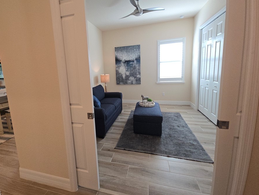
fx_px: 112
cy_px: 88
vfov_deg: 81.5
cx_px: 115
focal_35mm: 15
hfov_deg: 97.7
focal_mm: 2.2
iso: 80
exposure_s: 1/60
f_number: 2.2
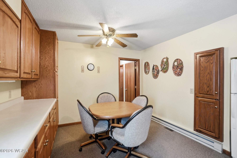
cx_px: 118
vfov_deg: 77.3
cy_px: 79
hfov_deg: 100.4
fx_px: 99
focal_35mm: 15
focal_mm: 10
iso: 125
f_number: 5.6
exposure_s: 1/90
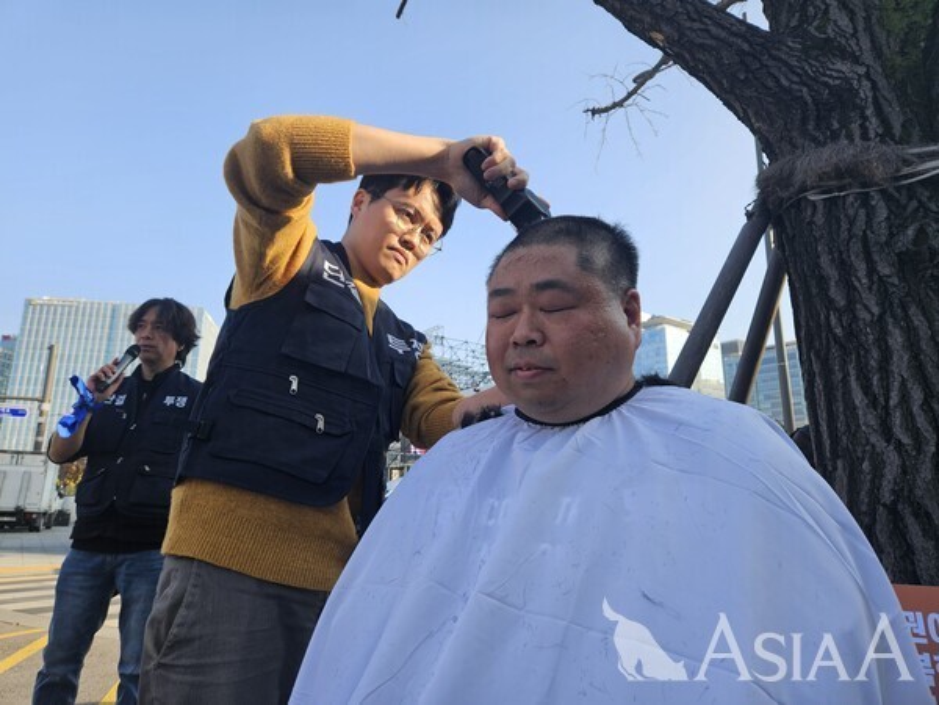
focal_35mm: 23
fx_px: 624
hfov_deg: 73.9
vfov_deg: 58.9
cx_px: 470
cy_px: 352
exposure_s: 1/670
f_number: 1.8
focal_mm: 5.4
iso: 25
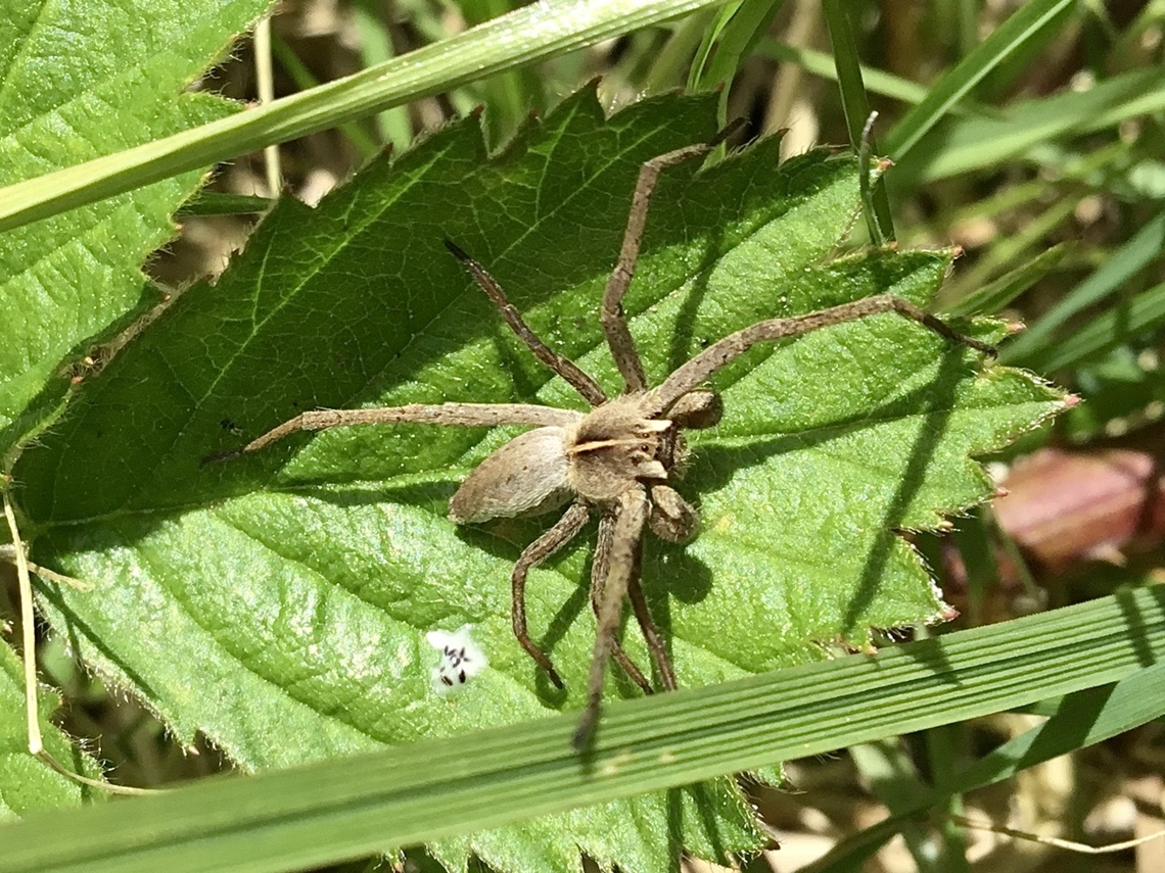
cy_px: 436
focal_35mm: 31
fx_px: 1043
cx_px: 582
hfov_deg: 58.4
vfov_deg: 45.4
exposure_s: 1/783
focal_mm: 3.3
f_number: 2.4
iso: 25
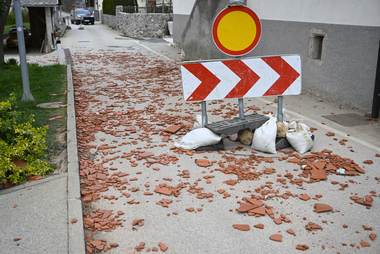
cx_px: 190
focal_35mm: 37
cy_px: 127
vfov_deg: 35.9
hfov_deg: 51.9
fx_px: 391
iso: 160
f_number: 4
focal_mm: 37
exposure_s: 1/500
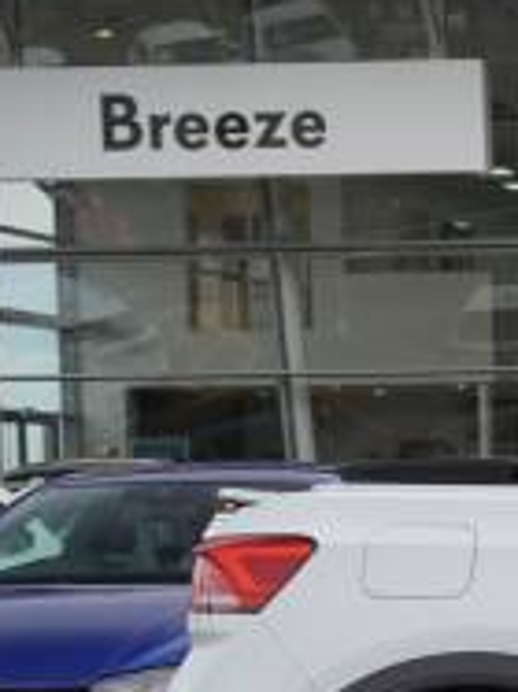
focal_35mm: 124
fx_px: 2470
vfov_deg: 15.8
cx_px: 1140
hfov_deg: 10.6
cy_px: 625
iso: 160
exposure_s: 1/160
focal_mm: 25
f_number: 5.6
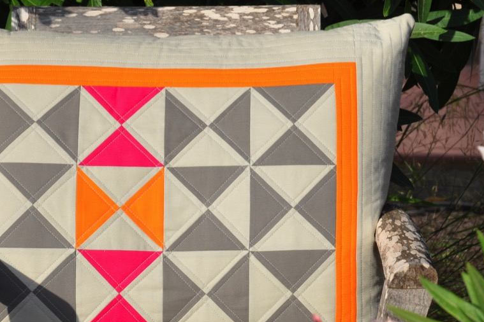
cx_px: 244
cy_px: 182
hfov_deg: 8.9
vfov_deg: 5.9
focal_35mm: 231
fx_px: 3105
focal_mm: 78
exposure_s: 1/320
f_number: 9
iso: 200
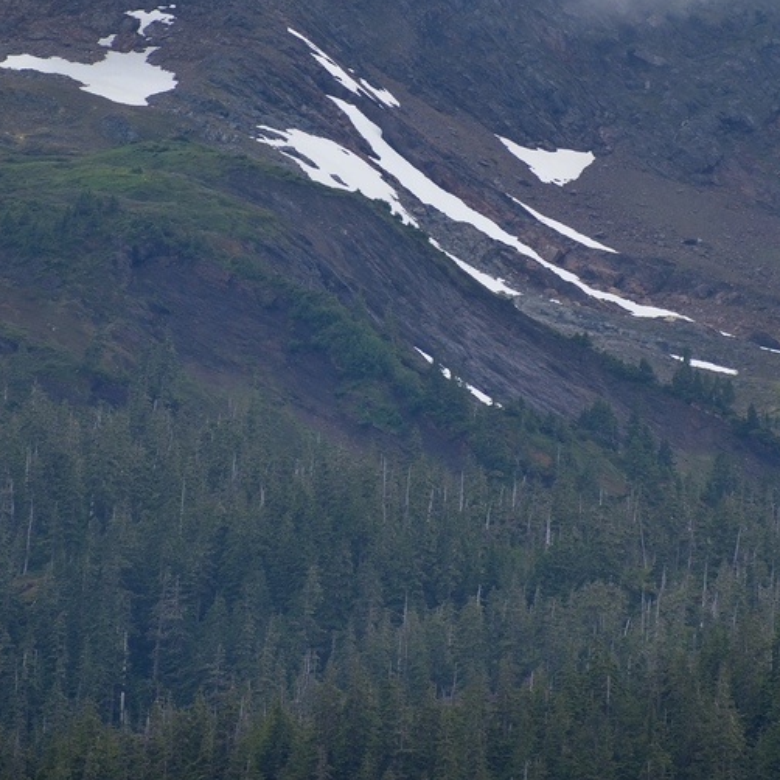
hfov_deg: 2.7
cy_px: 200
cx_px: 421
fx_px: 16571
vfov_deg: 2.7
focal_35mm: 650
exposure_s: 1/640
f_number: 5.6
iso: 250
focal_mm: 300
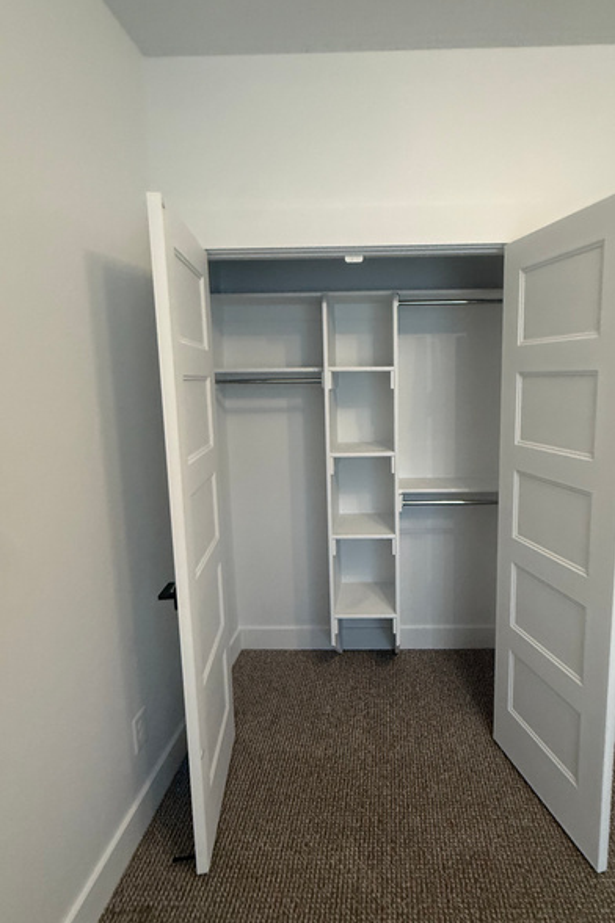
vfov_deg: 86.9
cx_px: 377
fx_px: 487
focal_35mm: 19
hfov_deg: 63.8
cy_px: 447
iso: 250
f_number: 2.2
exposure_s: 1/60
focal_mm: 2.22
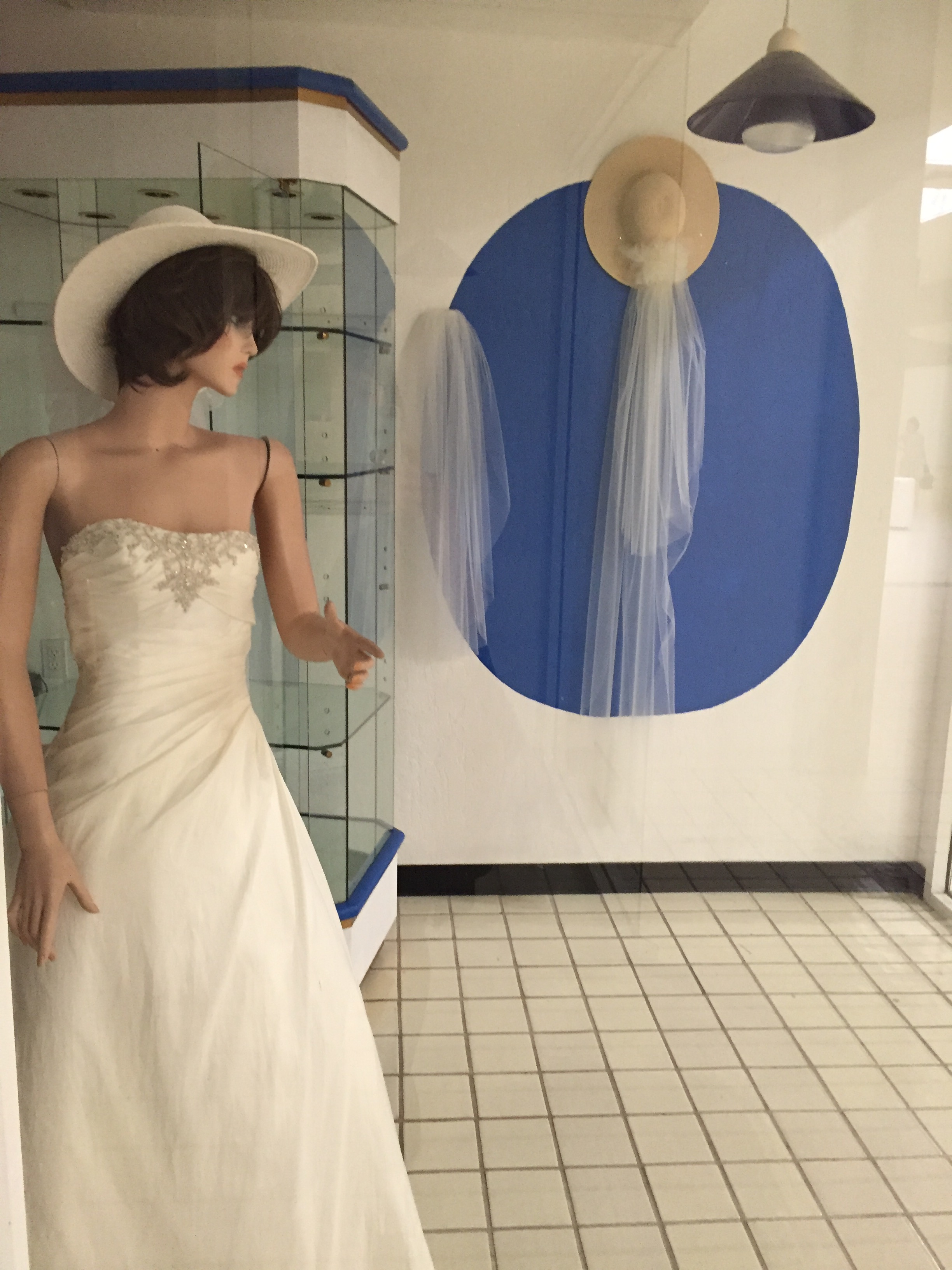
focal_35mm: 29
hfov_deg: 48.2
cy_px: 635
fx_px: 1063
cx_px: 476
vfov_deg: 61.7
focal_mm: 4.15
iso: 250
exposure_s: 1/30
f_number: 2.2
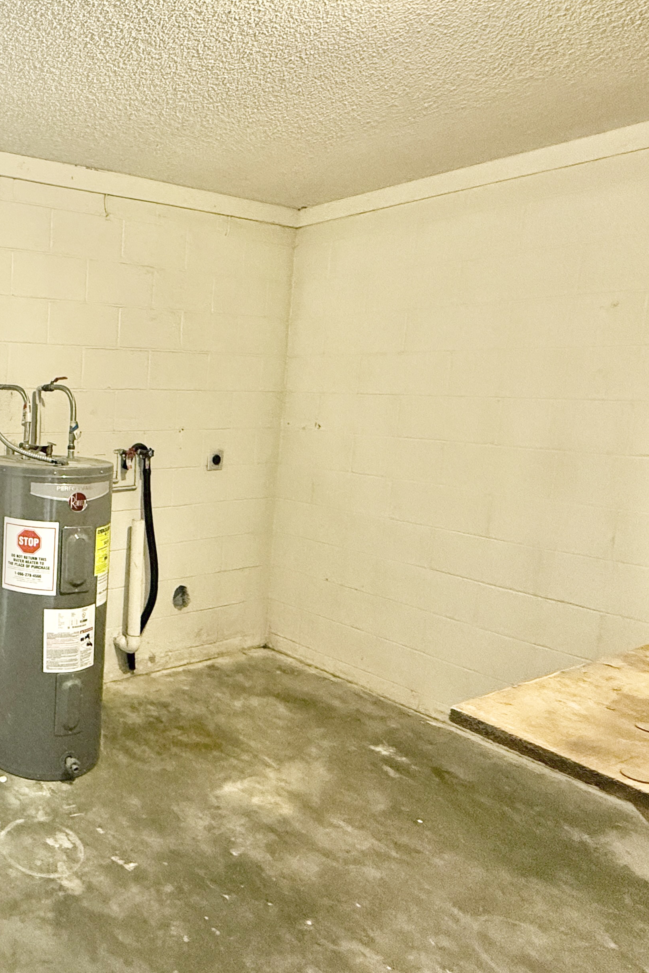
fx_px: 649
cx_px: -60
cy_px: 455
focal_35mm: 24
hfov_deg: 42.3
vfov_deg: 73.7
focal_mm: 2.22
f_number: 2.2
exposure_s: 1/60
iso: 500
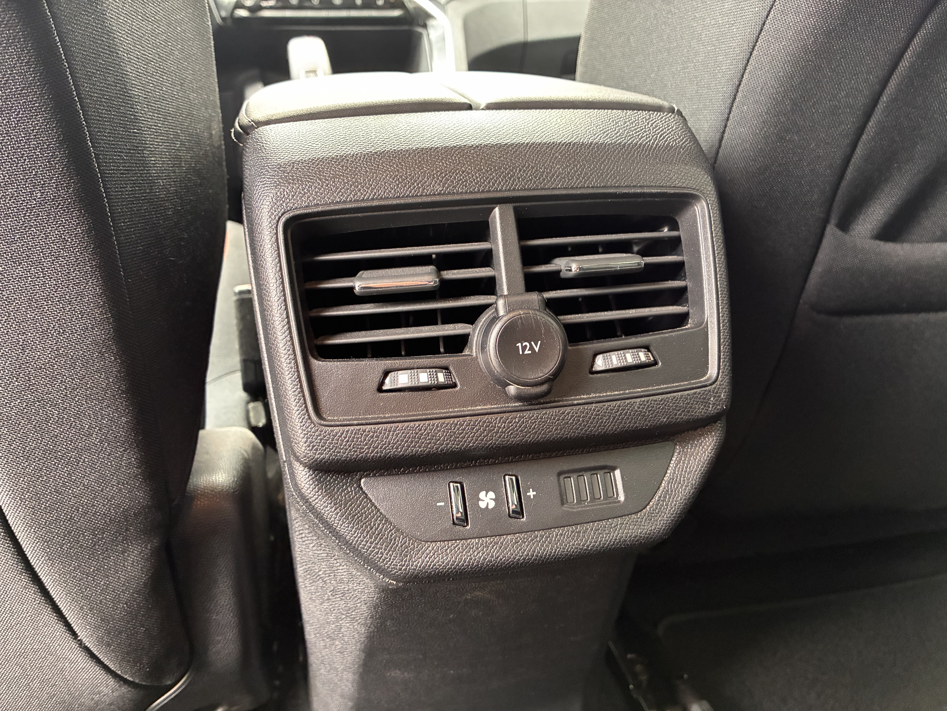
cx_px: 474
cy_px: 356
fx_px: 711
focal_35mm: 26
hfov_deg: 67.3
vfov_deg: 53.1
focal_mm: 4.2
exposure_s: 1/30
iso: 400
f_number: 1.64
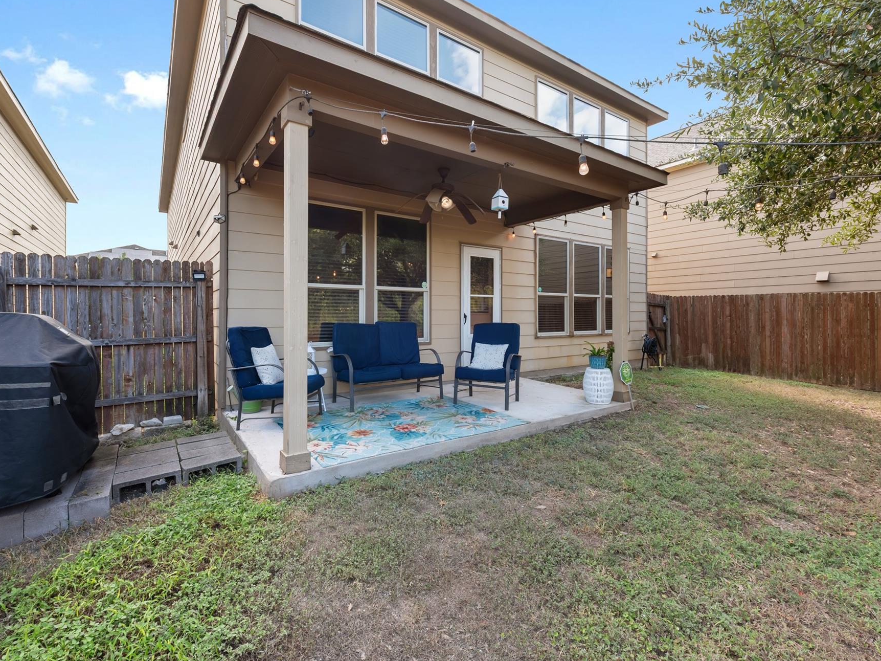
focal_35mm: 16
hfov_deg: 94.4
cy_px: 317
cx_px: 422
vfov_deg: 78.1
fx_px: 407
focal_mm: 14
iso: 400
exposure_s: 1/25
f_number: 8
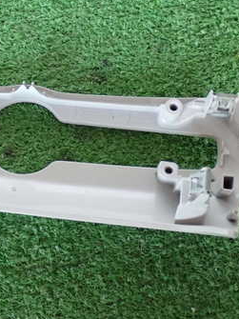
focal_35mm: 68
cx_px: 12
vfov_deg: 28.6
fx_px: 626
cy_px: 155
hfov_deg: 21.0
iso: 800
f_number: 2.7
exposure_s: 1/40
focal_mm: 6.83
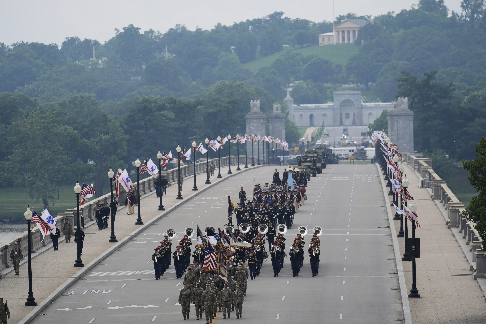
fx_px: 3699
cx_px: 243
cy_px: 162
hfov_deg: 7.5
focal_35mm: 274
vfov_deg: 5.0
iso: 320
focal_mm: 274
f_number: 5.6
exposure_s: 1/800
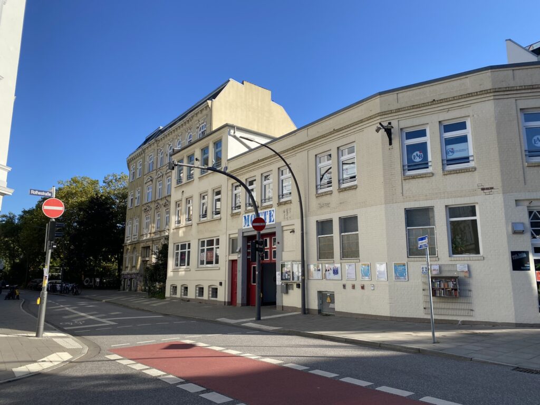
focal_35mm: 26
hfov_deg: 67.3
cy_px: 202
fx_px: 406
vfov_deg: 53.1
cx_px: 270
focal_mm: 4.25
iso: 32
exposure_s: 1/1464
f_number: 1.8
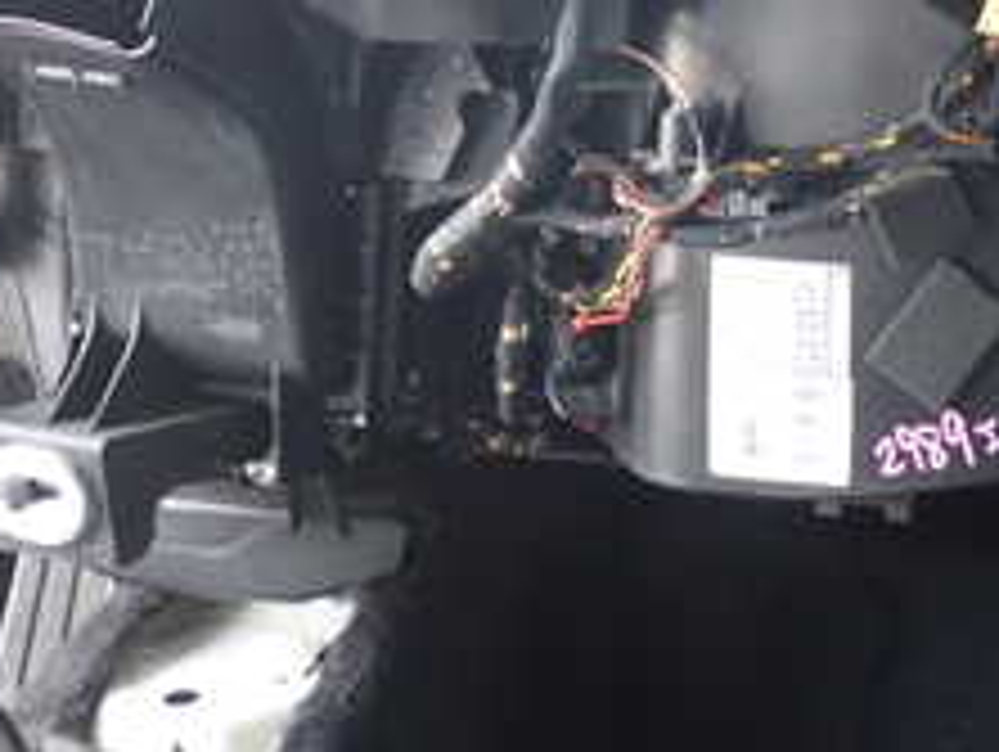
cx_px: 846
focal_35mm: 81
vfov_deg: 18.1
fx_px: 2340
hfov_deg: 23.6
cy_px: 149
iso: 200
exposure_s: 1/40
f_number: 2.3
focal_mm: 5.4
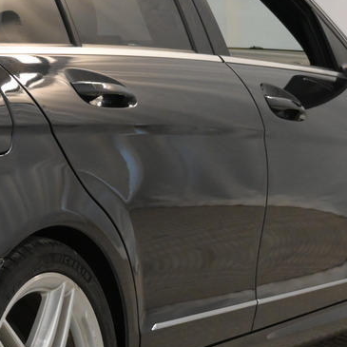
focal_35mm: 150
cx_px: -183
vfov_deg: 11.7
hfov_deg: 11.2
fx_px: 1699
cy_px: 127
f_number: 4
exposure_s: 1/200
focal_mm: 26.5
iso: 1600
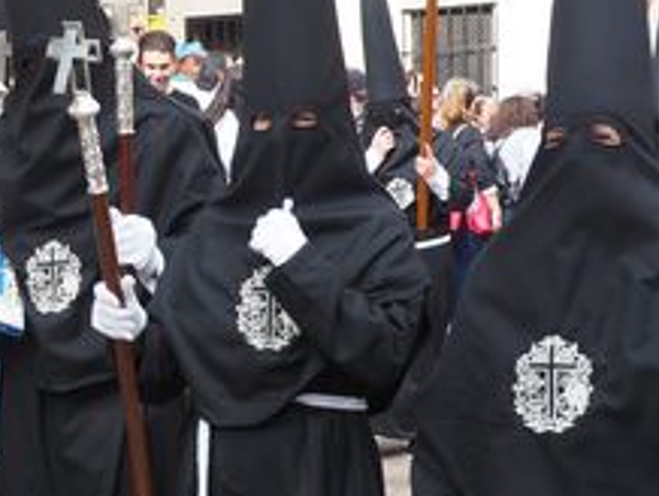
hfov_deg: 21.5
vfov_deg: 17.0
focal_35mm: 87
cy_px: 262
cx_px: -36
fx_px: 1658
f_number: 5.6
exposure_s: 1/100
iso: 200
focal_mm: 19
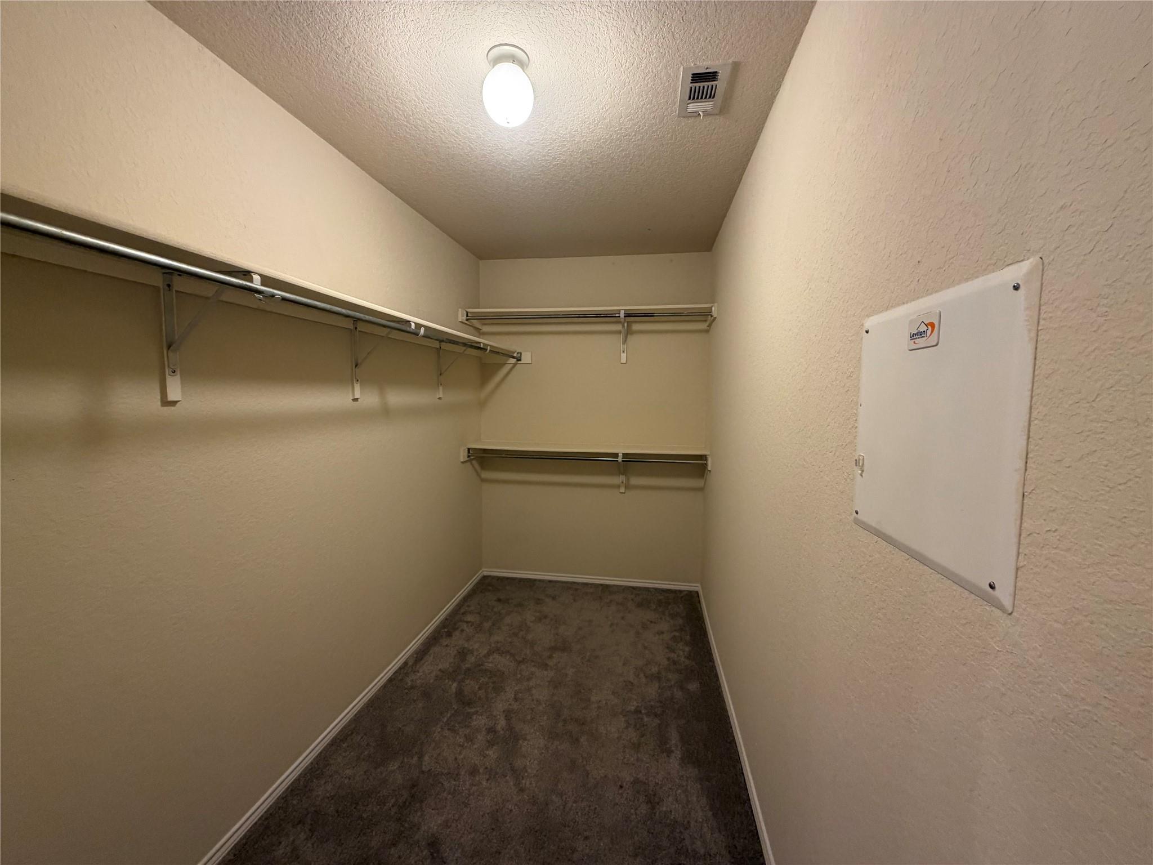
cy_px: 432
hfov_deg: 102.1
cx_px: 576
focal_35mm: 14
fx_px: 466
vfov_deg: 85.7
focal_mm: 2.22
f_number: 2.2
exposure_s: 1/60
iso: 200
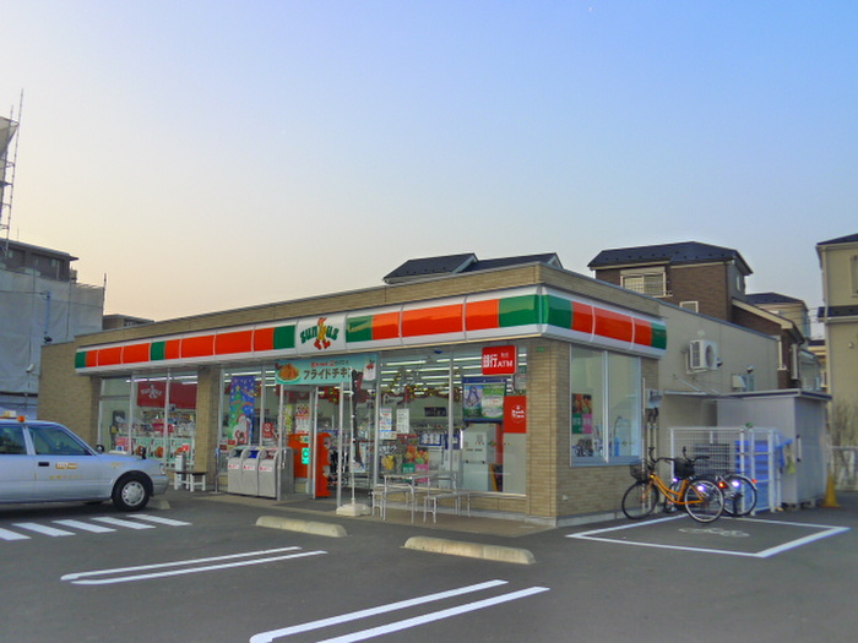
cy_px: 322
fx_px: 1066
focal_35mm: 43
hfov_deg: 43.9
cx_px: 429
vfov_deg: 33.6
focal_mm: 9.2
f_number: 2.8
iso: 400
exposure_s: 1/320
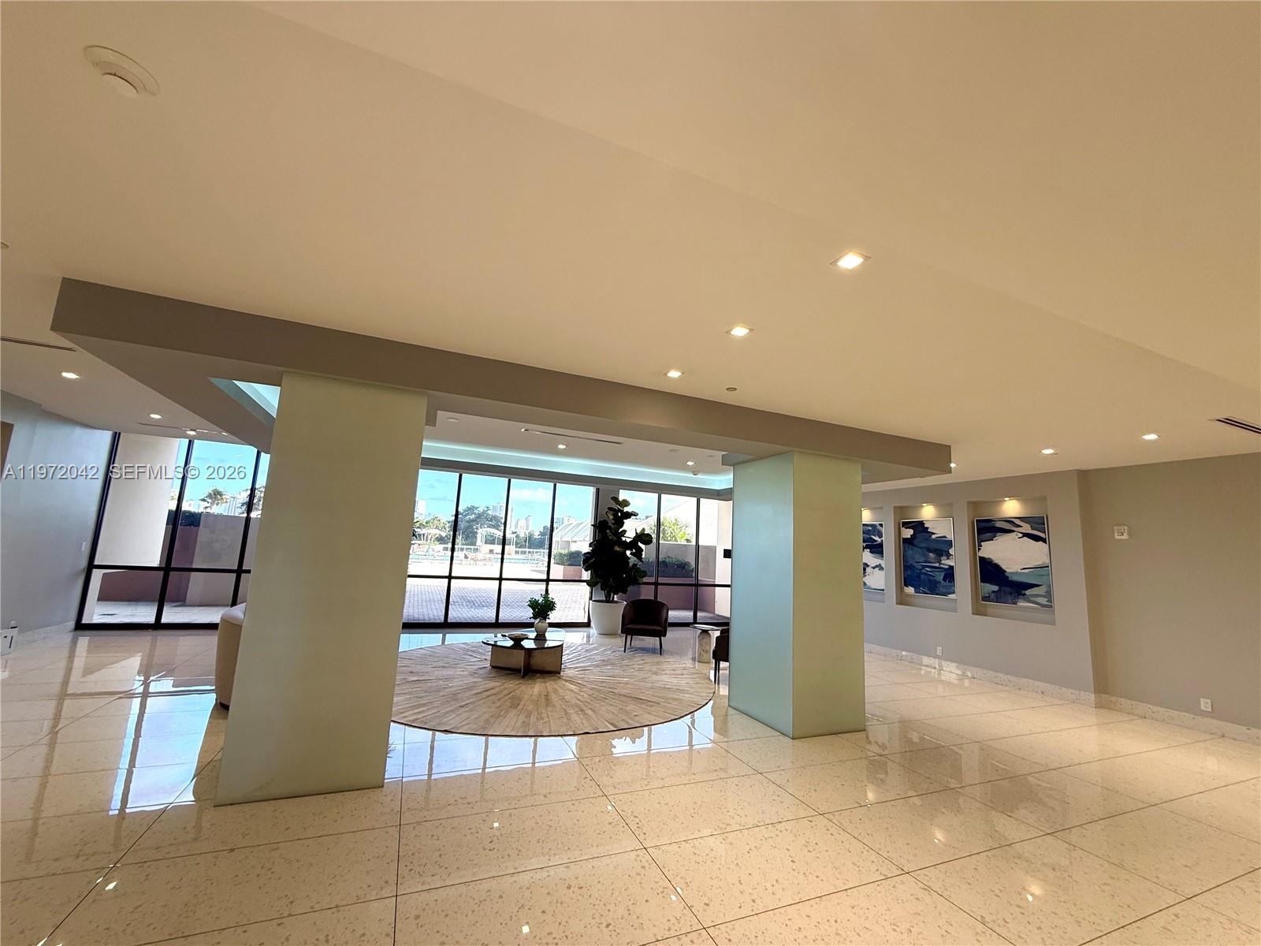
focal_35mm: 14
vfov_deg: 85.7
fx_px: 510
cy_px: 473
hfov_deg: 102.1
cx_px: 630
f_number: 2.2
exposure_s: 1/120
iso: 80
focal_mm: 2.22
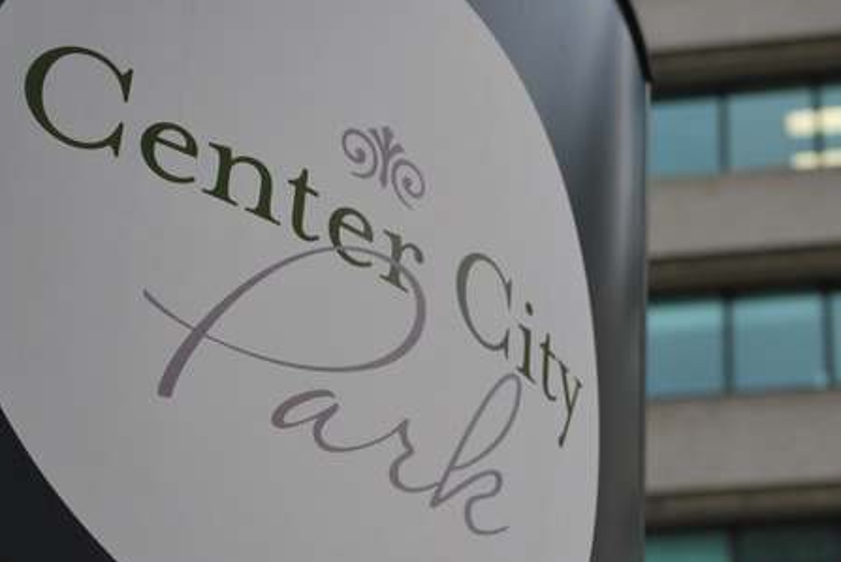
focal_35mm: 86
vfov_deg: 15.9
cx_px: 555
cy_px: 357
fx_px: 2011
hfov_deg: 23.5
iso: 200
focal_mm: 40
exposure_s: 1/125
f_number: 5.6
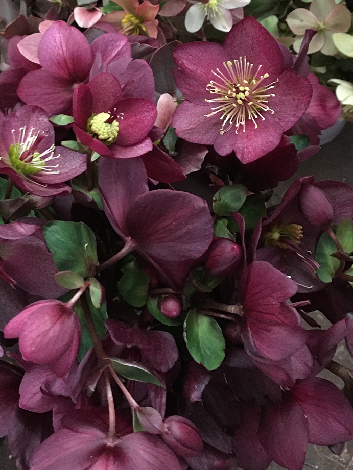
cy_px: 159
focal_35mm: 43
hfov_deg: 33.5
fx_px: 585
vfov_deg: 43.3
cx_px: 137
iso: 640
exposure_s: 1/15
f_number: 2.2
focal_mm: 4.15
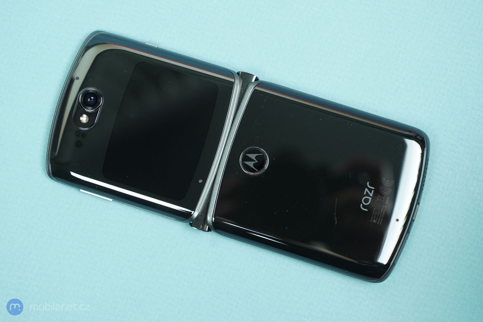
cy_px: 161
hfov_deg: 28.8
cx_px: 242
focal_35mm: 70
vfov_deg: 19.5
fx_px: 939
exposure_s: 1/200
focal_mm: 70
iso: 2500
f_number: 5.6
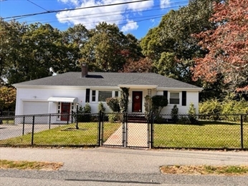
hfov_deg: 67.3
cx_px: 124
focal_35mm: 26
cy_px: 93
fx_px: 186
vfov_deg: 53.1
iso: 50
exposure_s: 1/1901
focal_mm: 5.7
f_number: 1.5
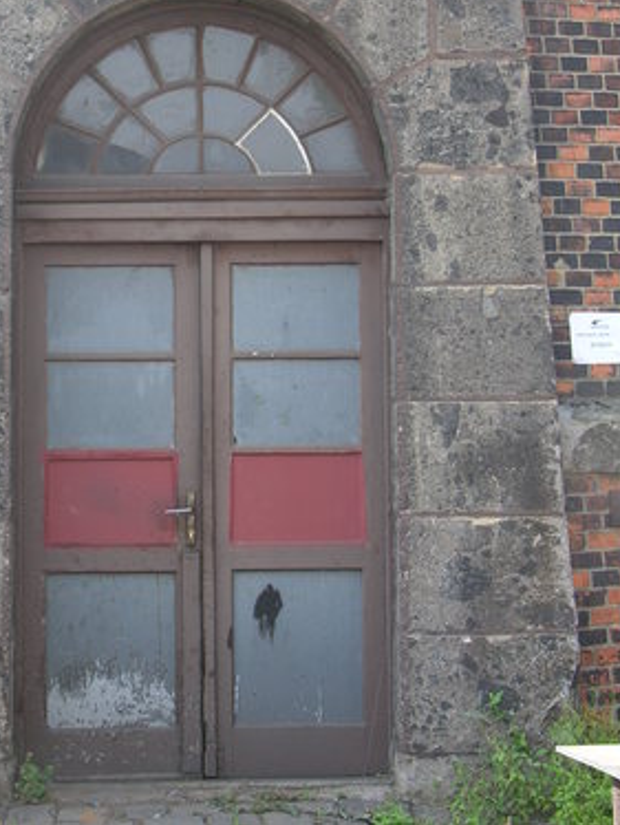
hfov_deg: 15.7
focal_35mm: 94
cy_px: 223
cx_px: 200
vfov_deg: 20.7
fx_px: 2242
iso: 50
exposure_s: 1/56
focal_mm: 16.4
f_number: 4
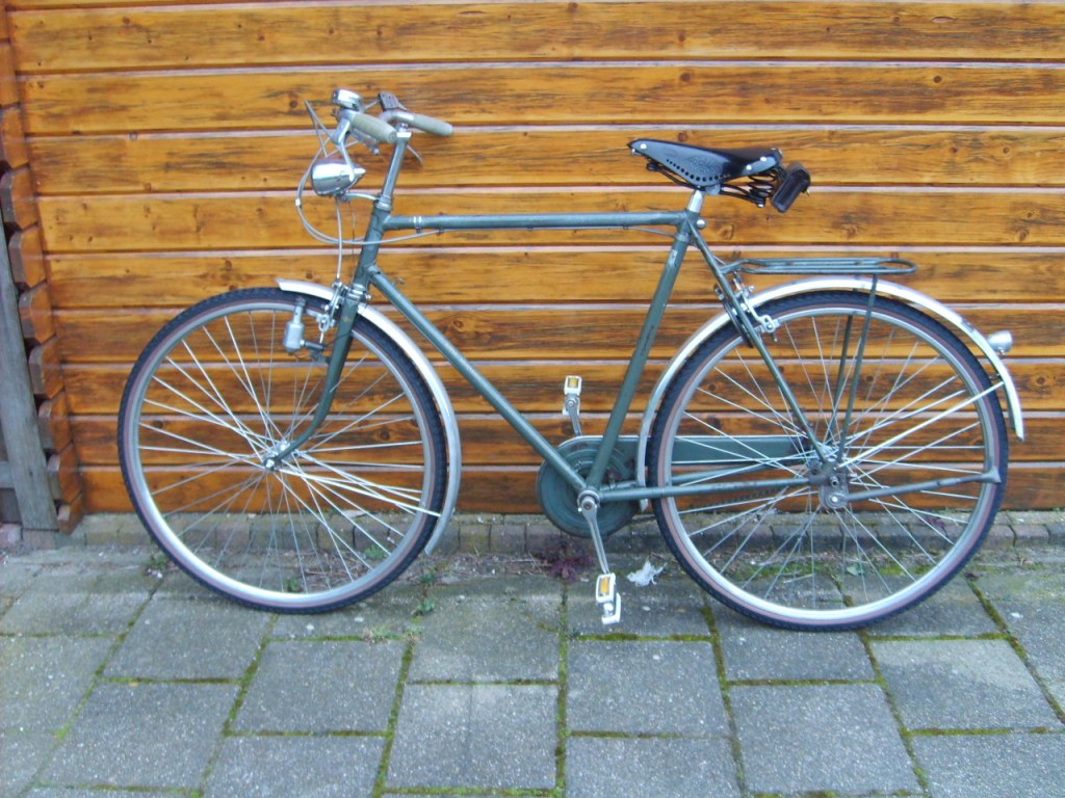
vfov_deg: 40.7
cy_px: 399
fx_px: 1077
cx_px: 532
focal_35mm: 35
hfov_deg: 52.6
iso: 140
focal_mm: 5.8
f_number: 2.8
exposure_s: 1/15
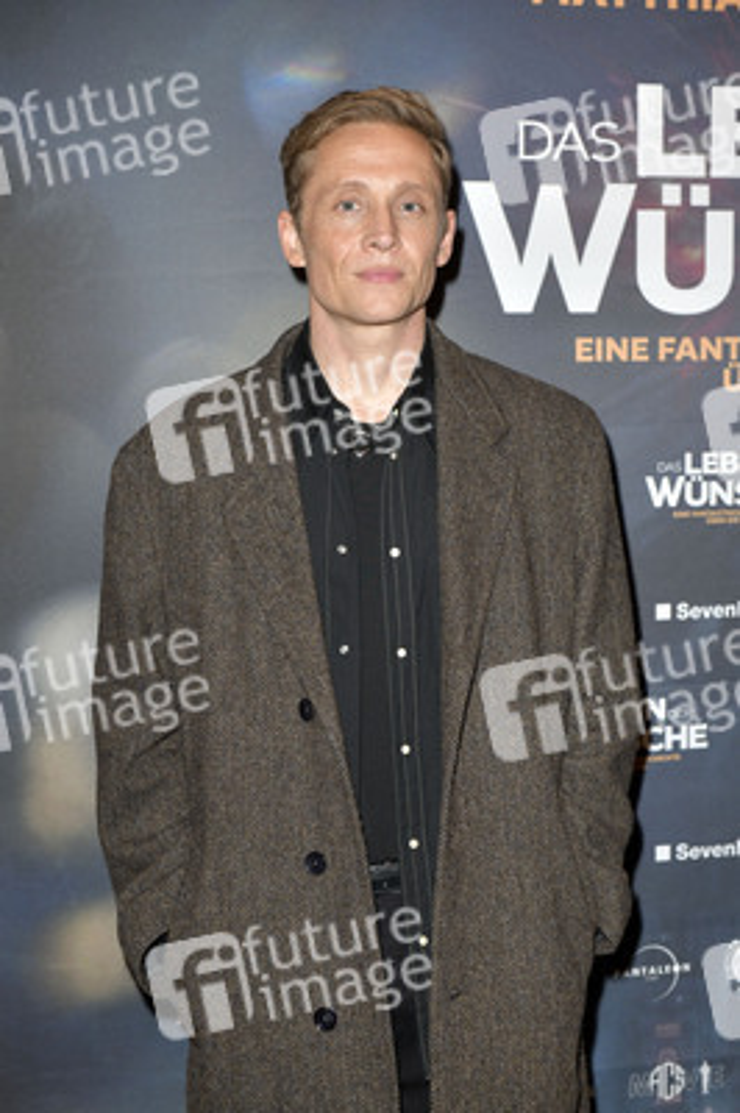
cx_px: 370
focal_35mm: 62
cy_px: 556
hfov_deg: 21.9
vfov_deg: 32.4
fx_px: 1915
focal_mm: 62
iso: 1250
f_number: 6.3
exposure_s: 1/250
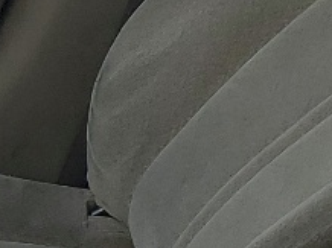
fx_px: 1830
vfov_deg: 7.3
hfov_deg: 9.5
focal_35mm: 191
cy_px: 595
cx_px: -404
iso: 50
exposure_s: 1/909
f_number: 1.5
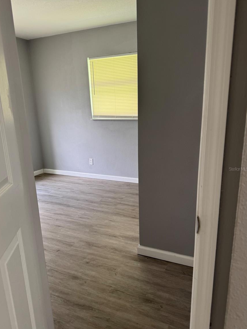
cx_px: 121
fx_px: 238
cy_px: 169
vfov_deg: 69.4
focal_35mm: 25
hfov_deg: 54.9
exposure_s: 1/60
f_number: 1.78
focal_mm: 6.76
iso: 125
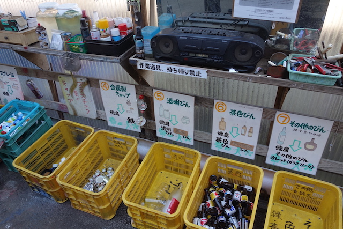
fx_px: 267
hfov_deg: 65.5
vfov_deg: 46.4
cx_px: 172
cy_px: 114
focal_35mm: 28
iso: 125
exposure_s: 1/100
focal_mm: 10.4
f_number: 3.2
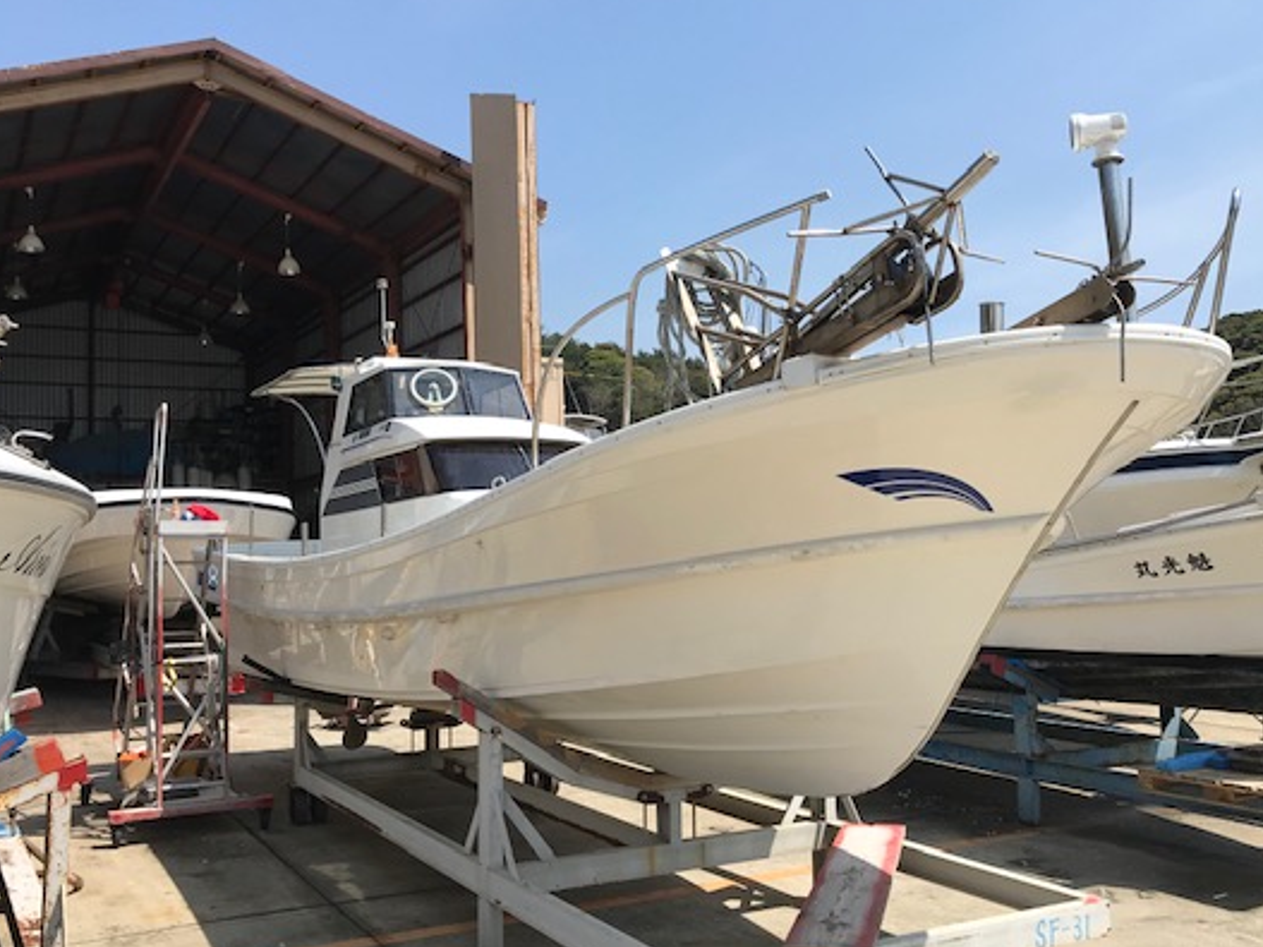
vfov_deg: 41.8
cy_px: 463
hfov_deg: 54.0
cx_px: 657
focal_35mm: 34
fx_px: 1240
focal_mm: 3.99
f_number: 1.8
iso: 20
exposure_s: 1/2907
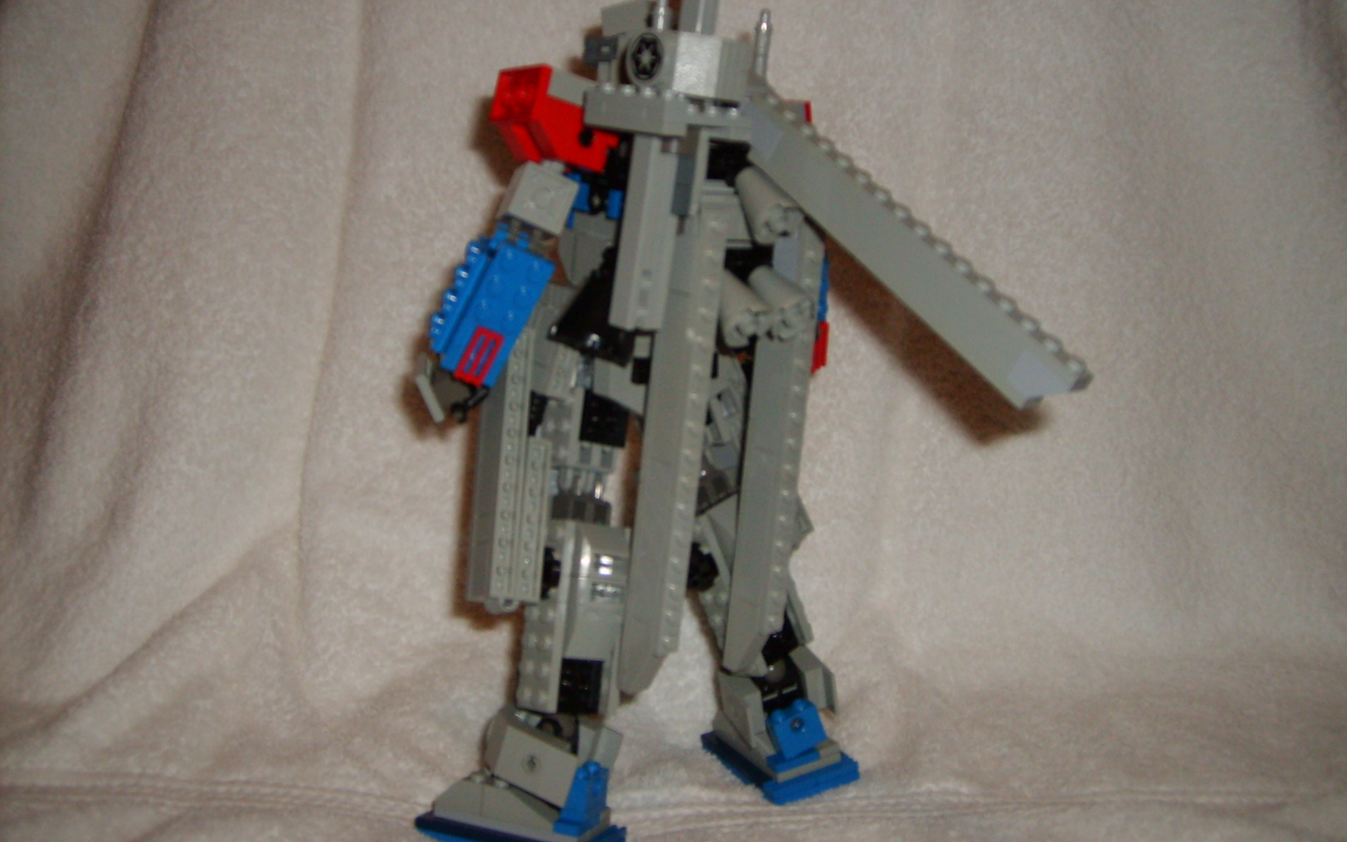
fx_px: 1395
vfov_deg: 33.5
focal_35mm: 38
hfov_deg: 51.5
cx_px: 687
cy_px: 355
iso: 100
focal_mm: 5.8
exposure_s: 1/45
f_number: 2.8
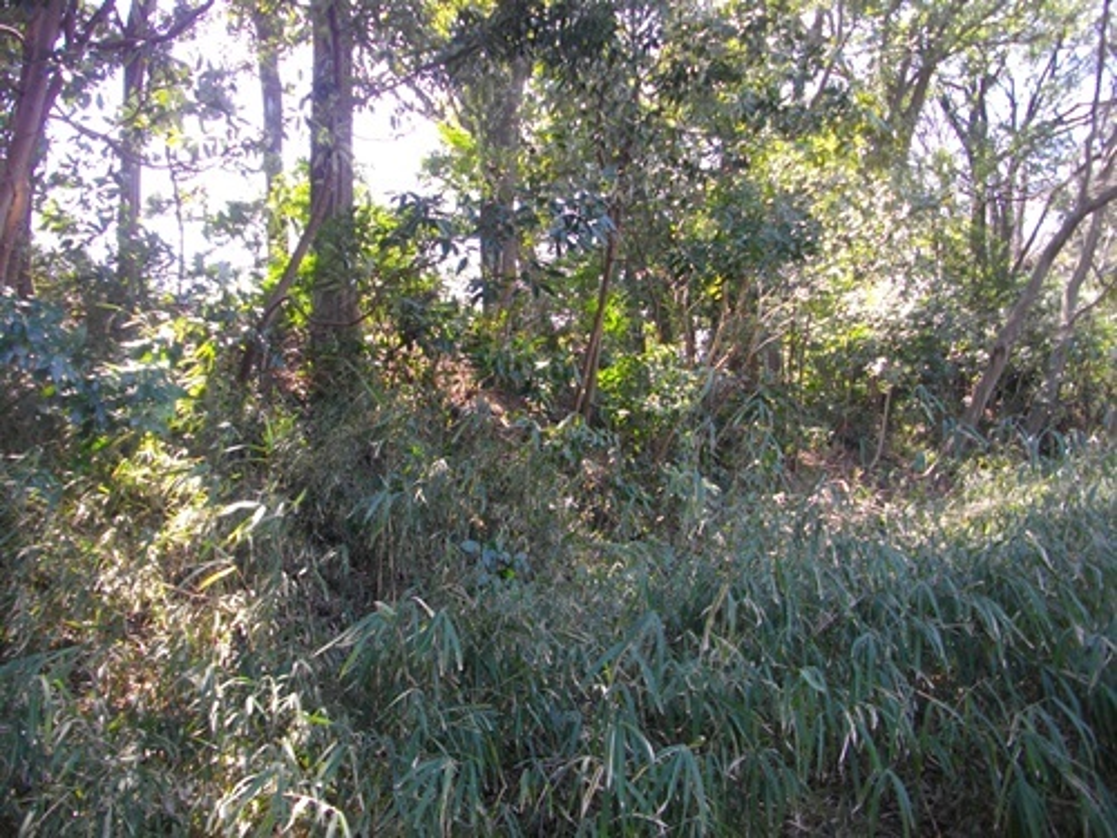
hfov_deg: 56.8
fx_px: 1033
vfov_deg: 44.2
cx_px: 558
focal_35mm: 32
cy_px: 419
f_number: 2.9
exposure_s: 1/100
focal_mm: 5.7
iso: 128
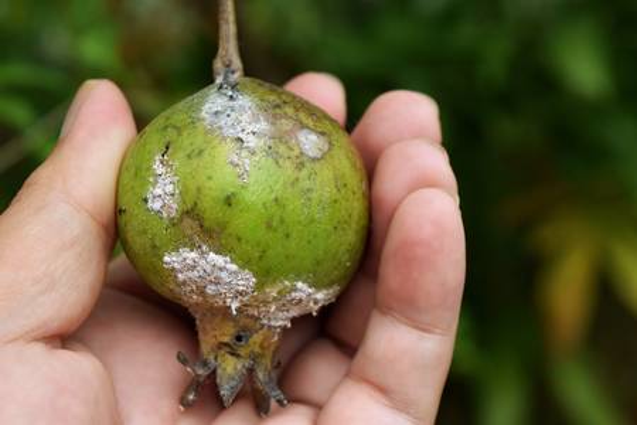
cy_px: 212
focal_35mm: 82
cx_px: 318
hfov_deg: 24.6
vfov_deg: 16.6
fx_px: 1460
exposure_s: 1/250
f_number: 8
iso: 400
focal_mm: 55
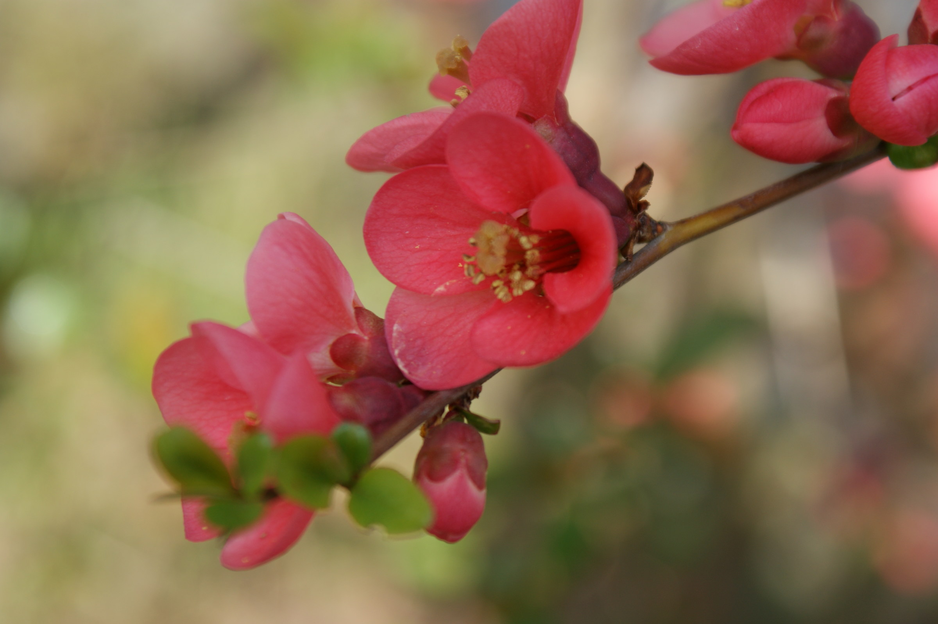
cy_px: 312
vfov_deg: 15.2
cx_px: 469
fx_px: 2343
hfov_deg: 22.6
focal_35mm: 90
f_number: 6.3
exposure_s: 1/125
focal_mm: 60
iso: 100
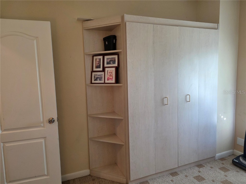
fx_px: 163
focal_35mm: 23
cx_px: 123
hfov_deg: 73.9
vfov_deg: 58.9
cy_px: 92
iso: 250
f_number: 1.7
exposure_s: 1/120
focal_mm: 6.25
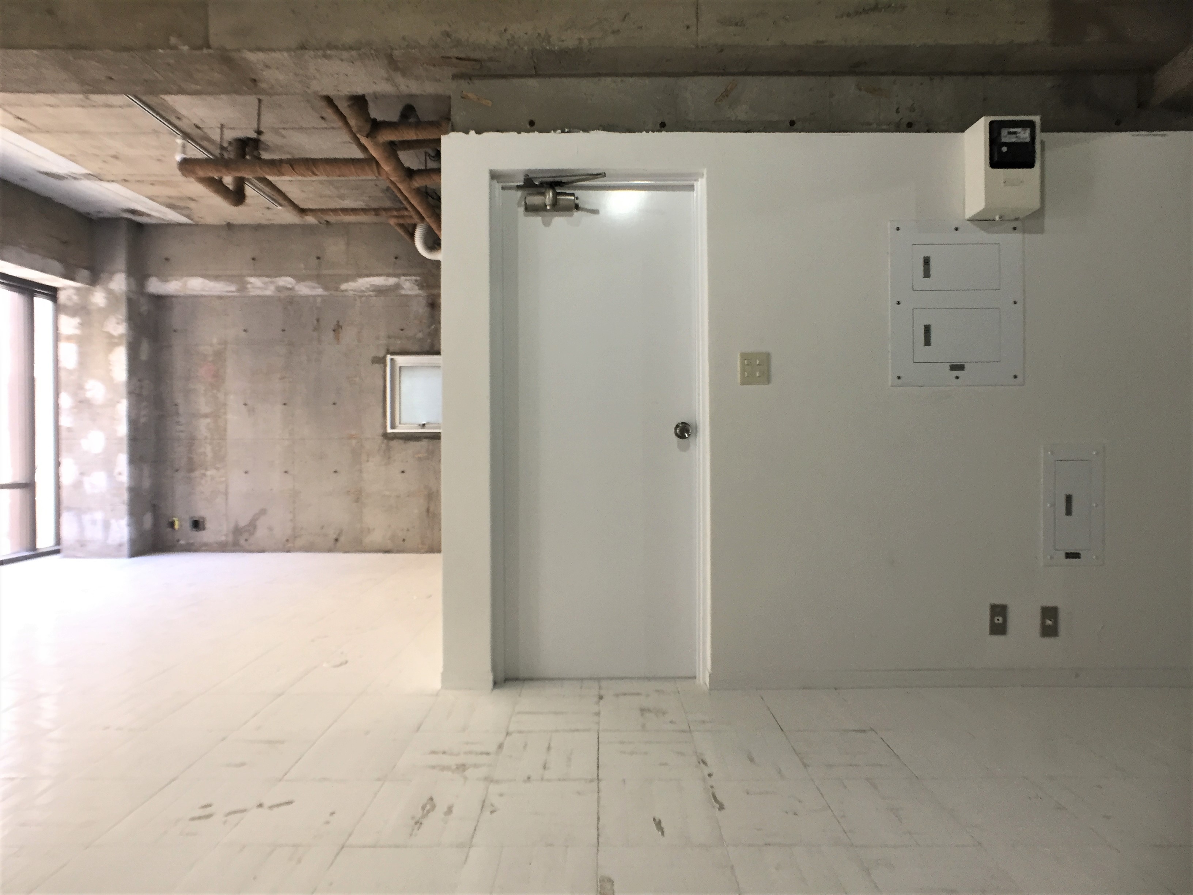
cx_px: 596
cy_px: 448
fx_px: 999
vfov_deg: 48.2
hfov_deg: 61.7
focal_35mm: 29
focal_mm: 4.15
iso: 100
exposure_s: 1/30
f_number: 2.2
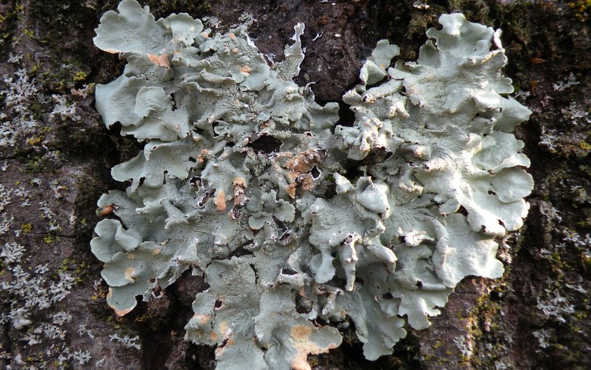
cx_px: 294
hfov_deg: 34.0
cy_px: 188
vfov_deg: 21.7
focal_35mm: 60
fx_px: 967
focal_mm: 9.8
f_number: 3.5
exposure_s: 1/70
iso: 84
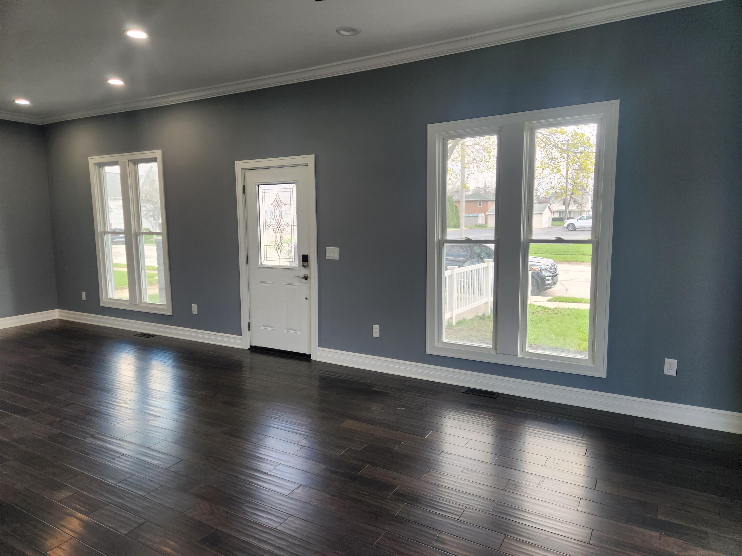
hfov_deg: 73.9
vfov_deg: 58.9
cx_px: 371
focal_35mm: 23
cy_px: 278
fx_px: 493
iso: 64
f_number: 1.8
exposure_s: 1/120
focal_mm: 5.4
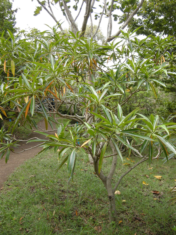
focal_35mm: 35
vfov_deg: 52.6
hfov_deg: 40.7
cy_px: 118
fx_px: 237
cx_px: 88
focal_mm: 7.5
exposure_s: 1/99
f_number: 3.8
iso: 64
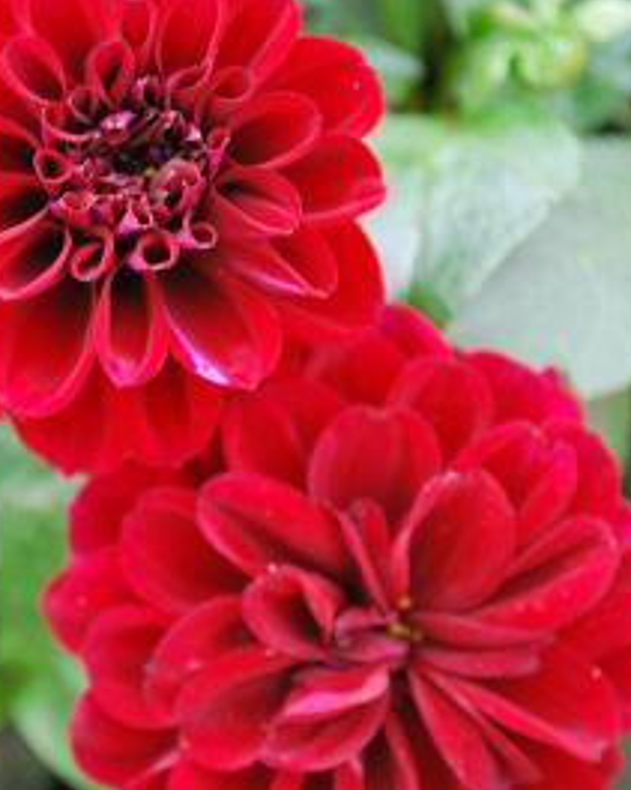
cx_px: 123
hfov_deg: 14.3
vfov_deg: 18.0
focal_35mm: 107
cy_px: 395
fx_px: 2499
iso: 400
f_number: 5.6
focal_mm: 50
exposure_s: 1/30
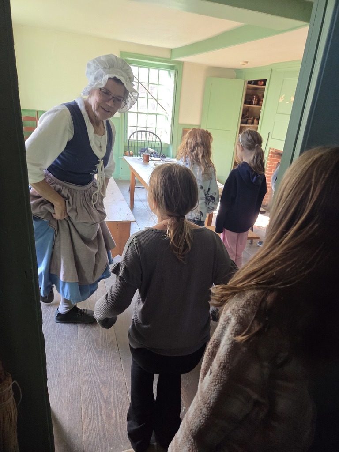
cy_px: 226
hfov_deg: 58.9
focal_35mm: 23
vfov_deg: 73.9
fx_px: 300
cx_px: 170
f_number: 1.8
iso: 800
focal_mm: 5.4
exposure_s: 1/120
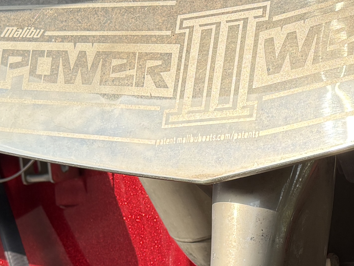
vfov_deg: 15.3
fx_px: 982
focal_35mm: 96
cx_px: 316
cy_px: 230
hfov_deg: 20.1
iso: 100
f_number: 1.78
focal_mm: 6.76
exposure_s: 1/3584
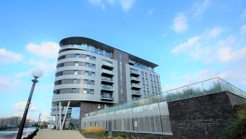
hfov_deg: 99.3
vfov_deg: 66.7
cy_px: 80
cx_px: 121
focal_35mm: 16
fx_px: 104
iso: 100
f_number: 11
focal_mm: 10
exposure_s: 1/80
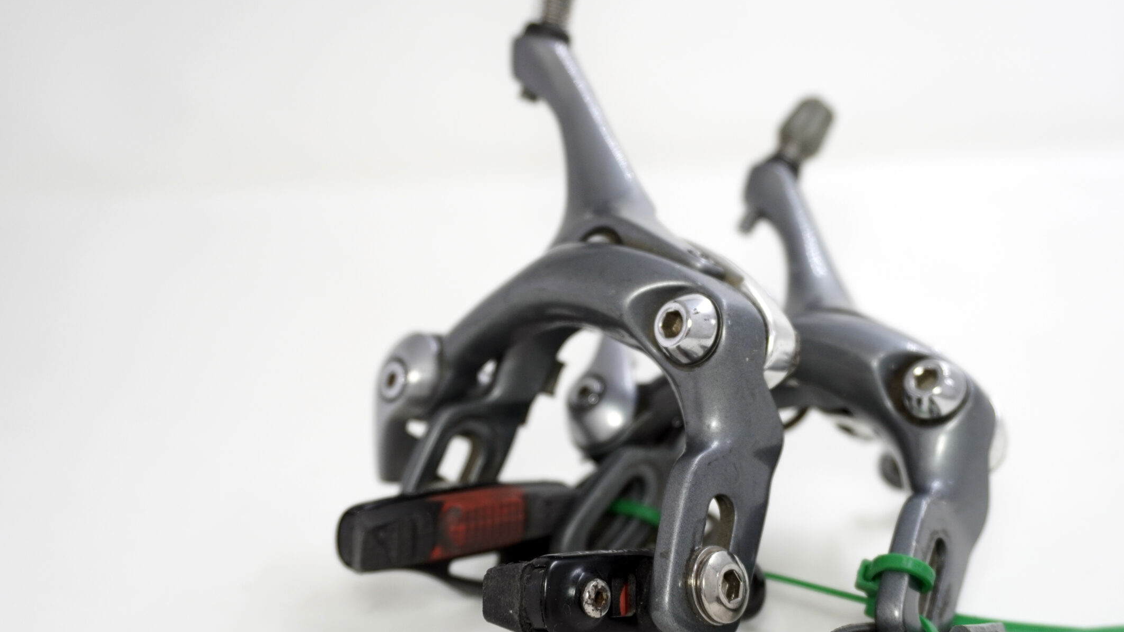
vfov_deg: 27.3
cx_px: 610
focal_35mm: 44
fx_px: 1301
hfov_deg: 46.7
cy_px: 355
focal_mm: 23
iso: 400
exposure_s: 1/30
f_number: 4
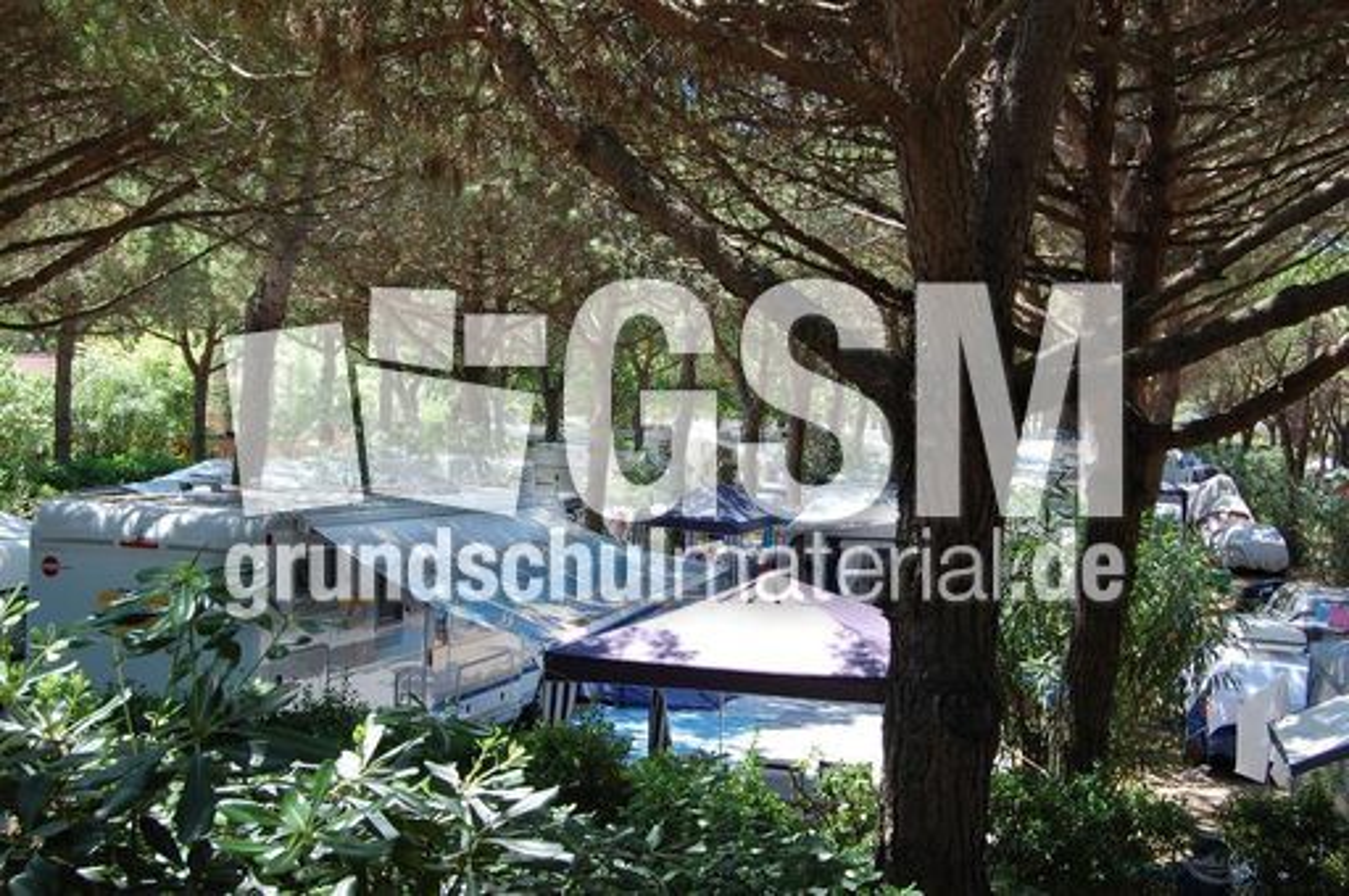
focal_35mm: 45
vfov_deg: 29.8
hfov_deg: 43.7
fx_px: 1684
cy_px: 448
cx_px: 674
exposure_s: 1/125
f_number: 9
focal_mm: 30
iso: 400
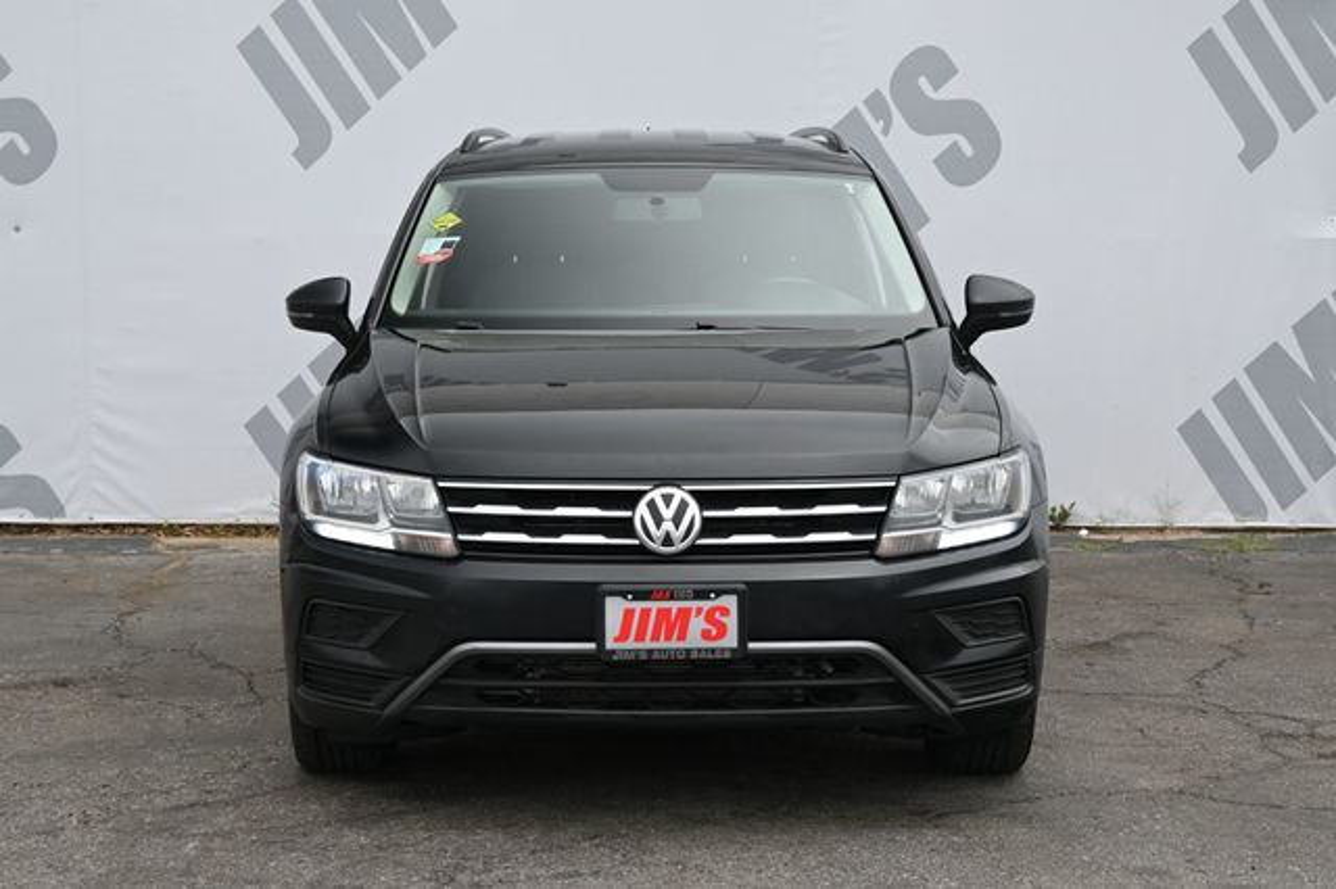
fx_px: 2392
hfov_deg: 31.2
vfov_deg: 21.1
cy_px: 444
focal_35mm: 64
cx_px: 668
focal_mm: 43
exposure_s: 1/250
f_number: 6
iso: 160
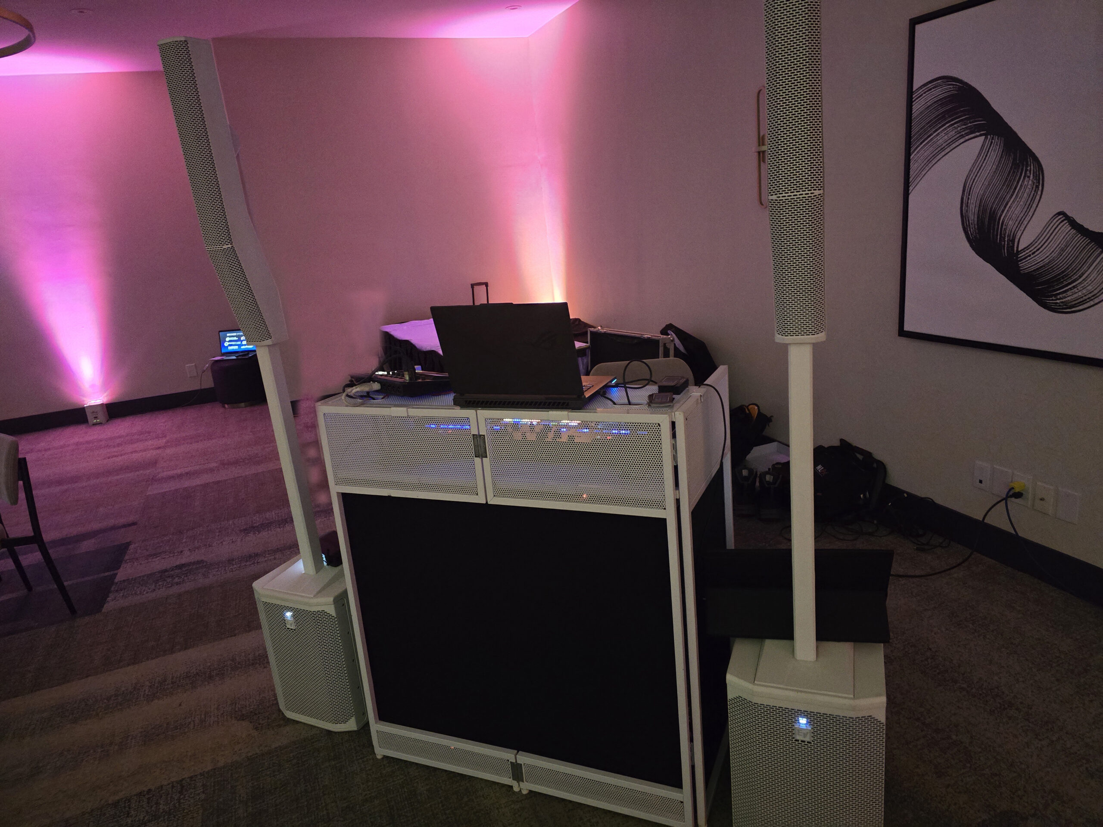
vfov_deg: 58.9
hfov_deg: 73.9
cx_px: 552
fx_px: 733
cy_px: 414
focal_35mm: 23
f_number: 1.7
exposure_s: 1/47
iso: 1250
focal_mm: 6.3
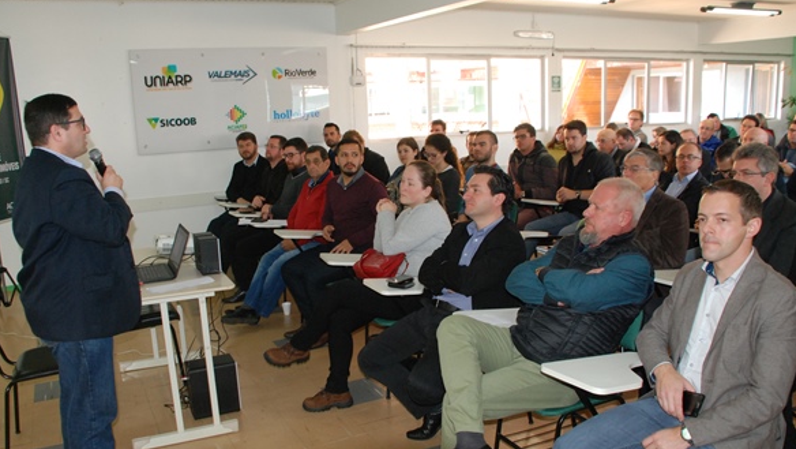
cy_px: 242
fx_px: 655
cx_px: 390
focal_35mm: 31
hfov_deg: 62.6
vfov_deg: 37.8
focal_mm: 18
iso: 800
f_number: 5
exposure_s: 1/60
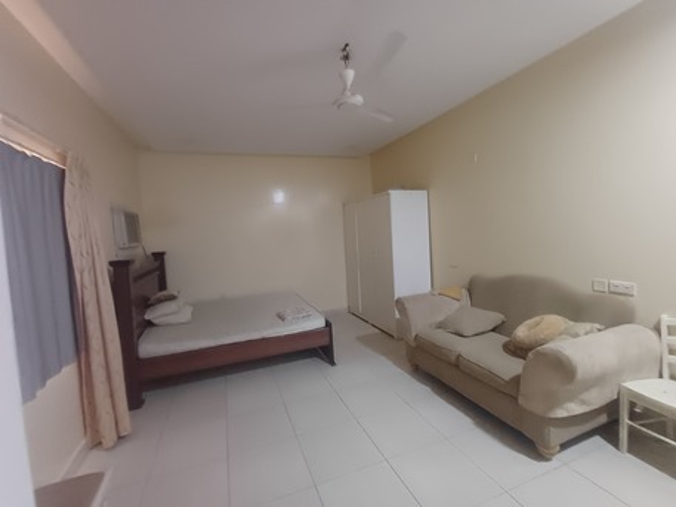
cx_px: 338
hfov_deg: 94.5
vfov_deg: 78.1
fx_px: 313
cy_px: 254
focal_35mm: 16
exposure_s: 1/20
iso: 400
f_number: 2.2
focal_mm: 1.64
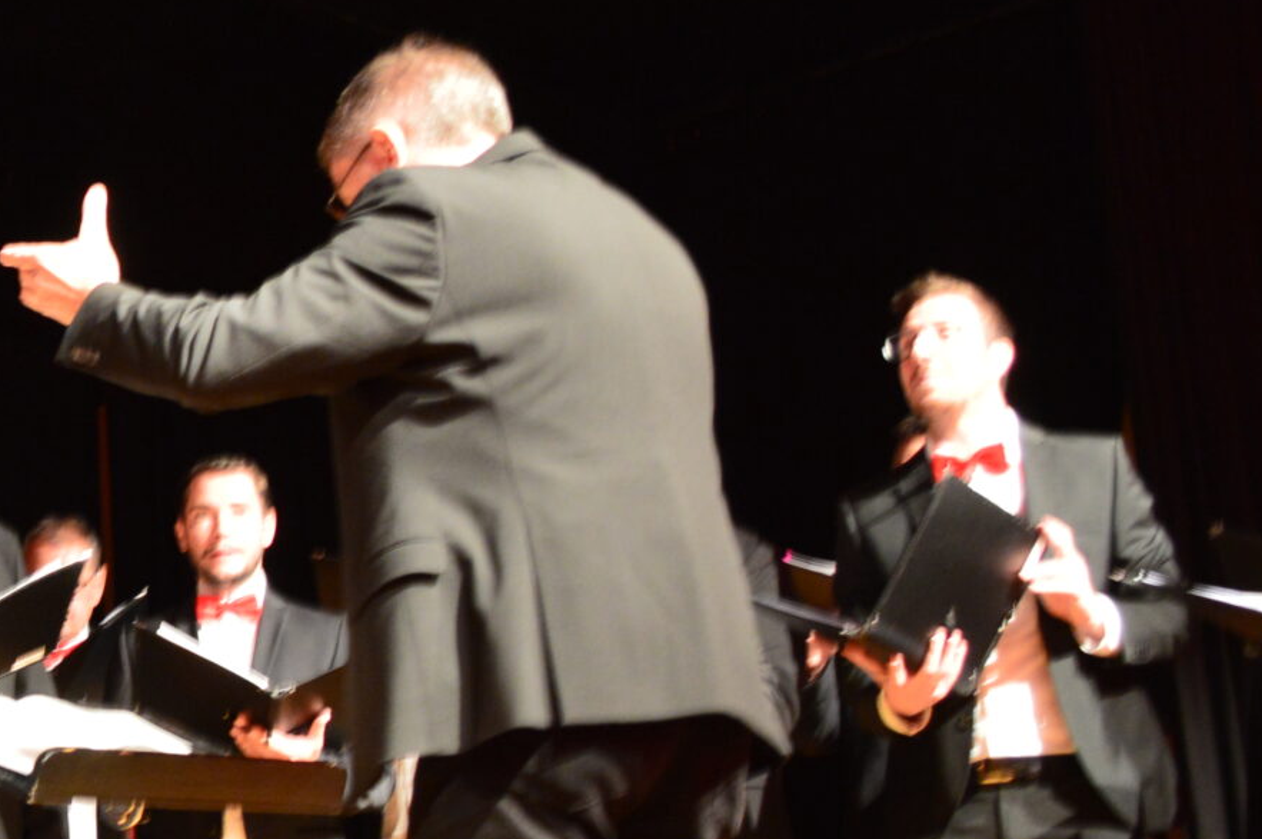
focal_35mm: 87
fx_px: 3047
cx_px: -306
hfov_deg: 21.5
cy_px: 465
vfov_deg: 15.7
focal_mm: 20
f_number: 3.8
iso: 800
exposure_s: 1/10
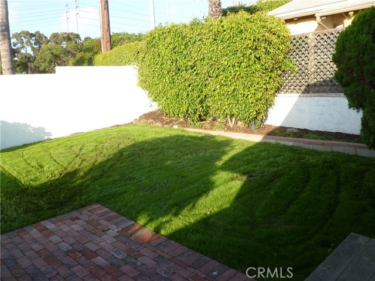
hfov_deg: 63.4
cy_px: 140
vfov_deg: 49.7
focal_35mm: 28
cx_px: 188
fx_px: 303
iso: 80
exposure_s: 1/200
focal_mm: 5
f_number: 3.3
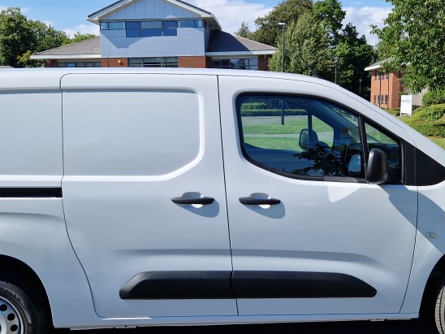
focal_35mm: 42
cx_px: 218
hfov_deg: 44.8
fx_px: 540
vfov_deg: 34.2
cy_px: 200
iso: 50
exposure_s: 1/1584
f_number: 1.8
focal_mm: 5.4
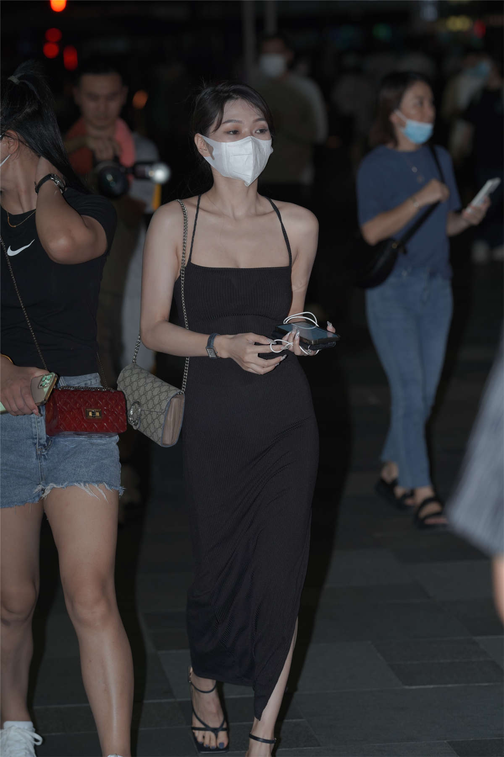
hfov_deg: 10.2
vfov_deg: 15.2
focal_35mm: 135
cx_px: 252
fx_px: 2835
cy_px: 378
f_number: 4
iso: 400
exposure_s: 1/200
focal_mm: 135
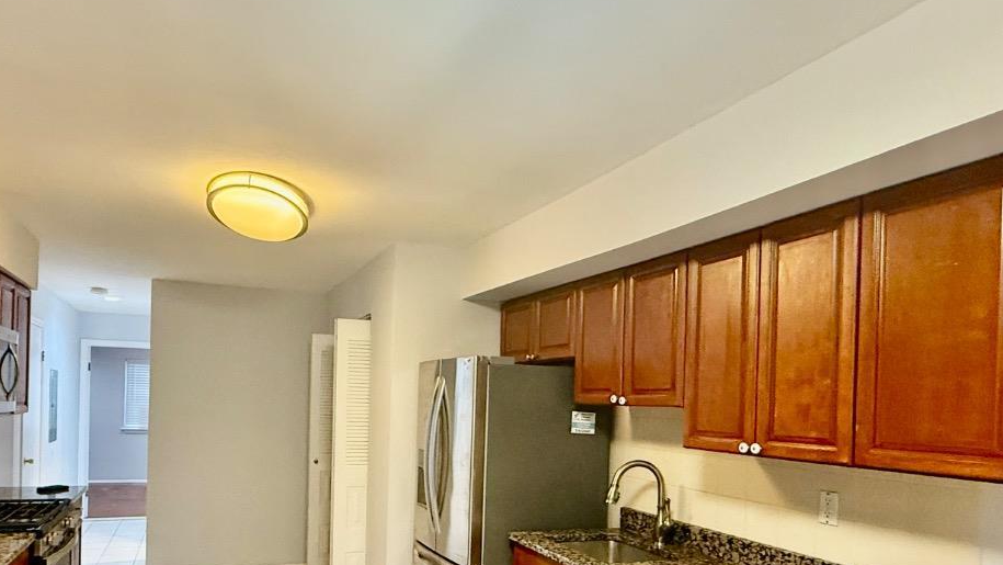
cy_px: 408
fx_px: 665
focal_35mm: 25
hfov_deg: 73.6
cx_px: 423
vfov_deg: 44.8
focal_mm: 2.22
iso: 500
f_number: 2.2
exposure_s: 1/60
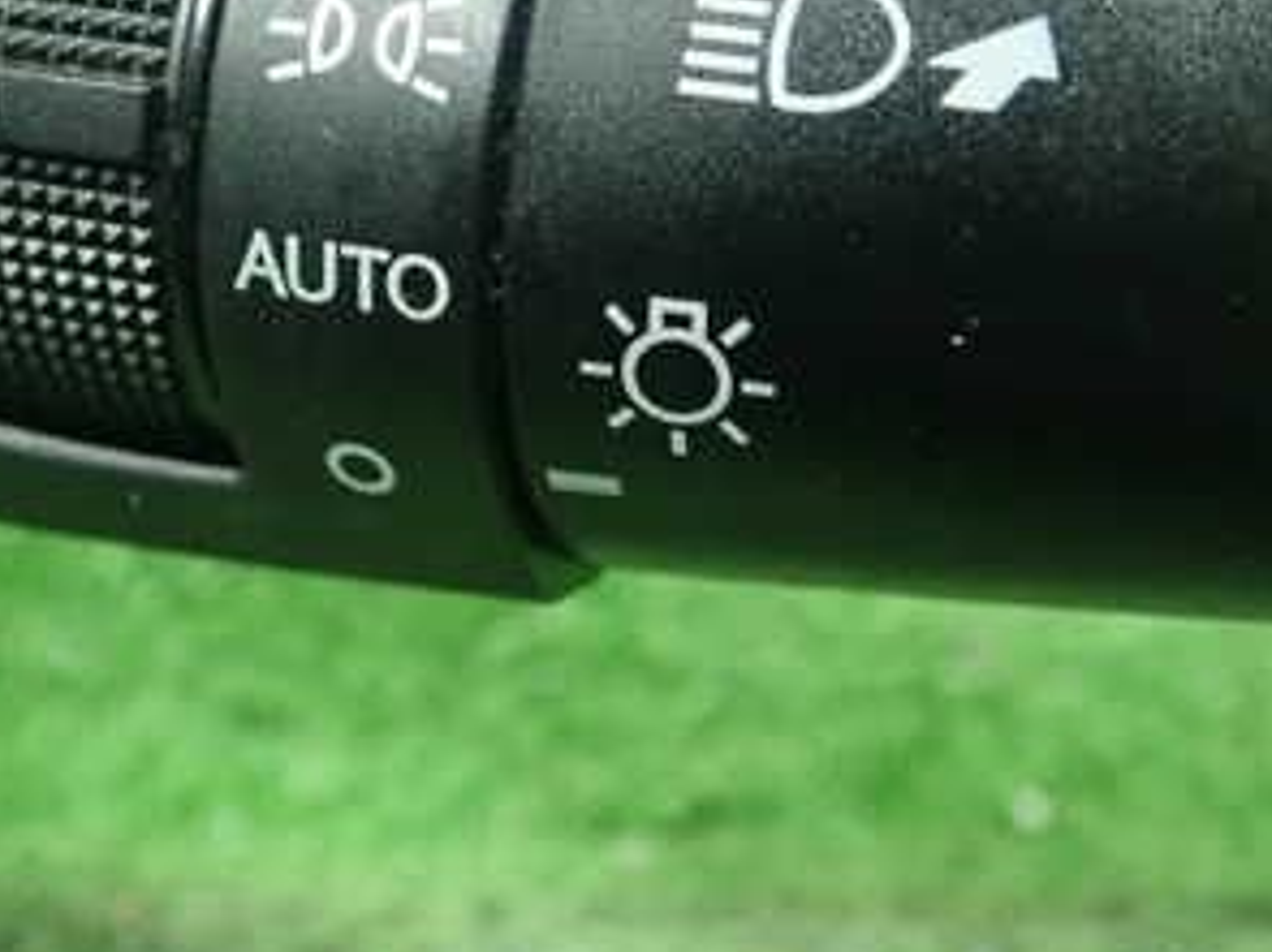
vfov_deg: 23.7
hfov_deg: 31.5
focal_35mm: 61
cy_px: 190
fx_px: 2241
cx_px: 444
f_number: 2.3
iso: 800
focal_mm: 5.5
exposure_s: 1/125
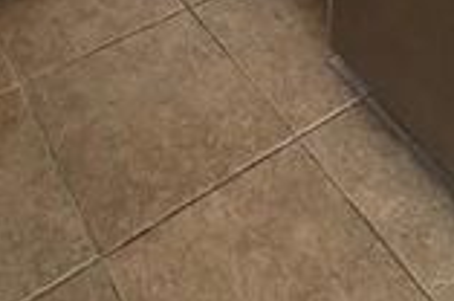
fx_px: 780
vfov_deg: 14.1
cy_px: -438
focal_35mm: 62
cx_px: 211
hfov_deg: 32.4
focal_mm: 2.22
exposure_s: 1/120
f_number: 2.2
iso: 320
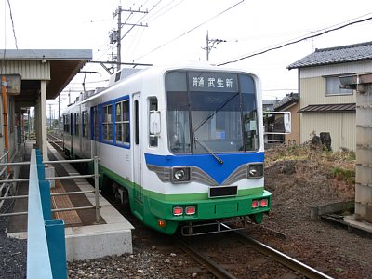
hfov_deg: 52.6
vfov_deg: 40.7
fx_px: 376
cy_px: 140
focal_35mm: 35
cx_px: 186
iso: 80
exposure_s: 1/160
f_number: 5.6
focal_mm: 7.4
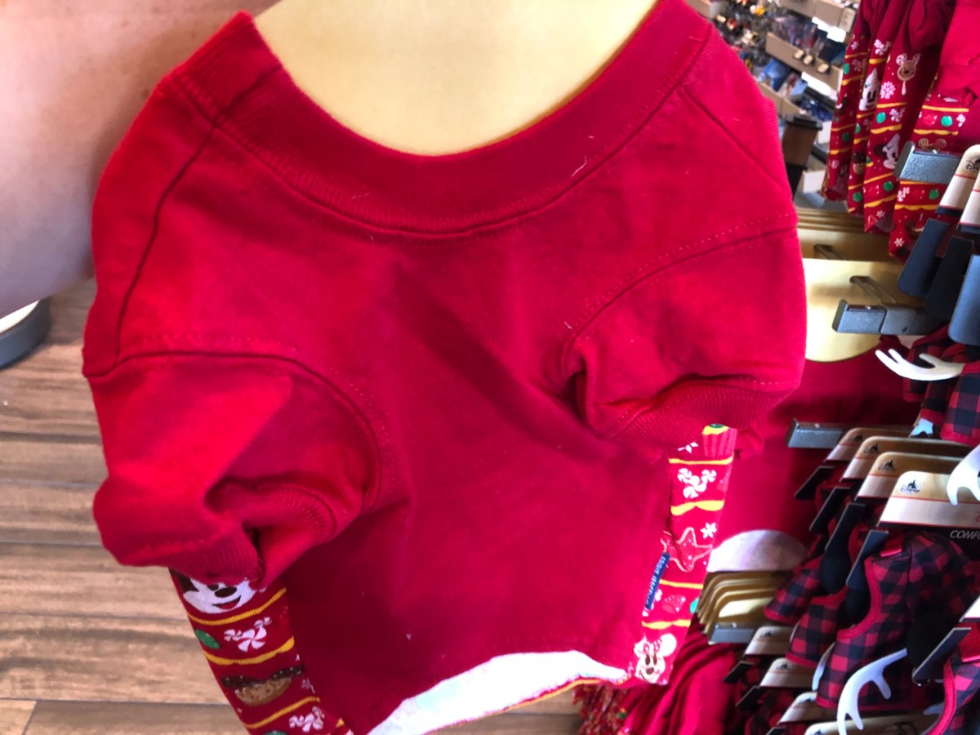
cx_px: 490
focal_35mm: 28
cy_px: 368
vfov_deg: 49.7
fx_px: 793
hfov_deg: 63.4
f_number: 1.8
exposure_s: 1/15
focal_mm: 3.99
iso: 80
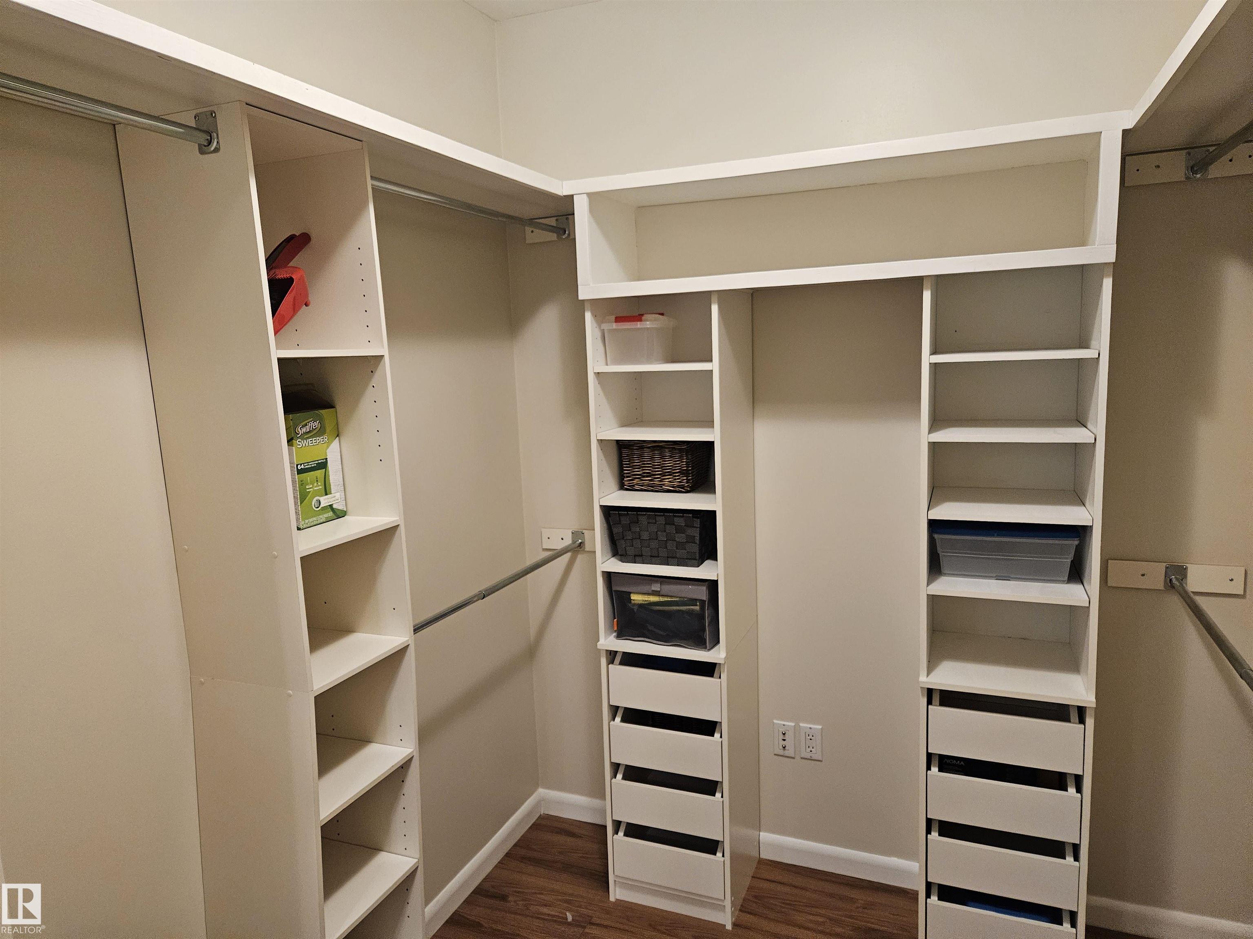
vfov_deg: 58.9
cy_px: 470
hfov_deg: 73.9
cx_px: 626
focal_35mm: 23
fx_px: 833
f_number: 1.8
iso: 640
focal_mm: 5.4
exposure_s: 1/120
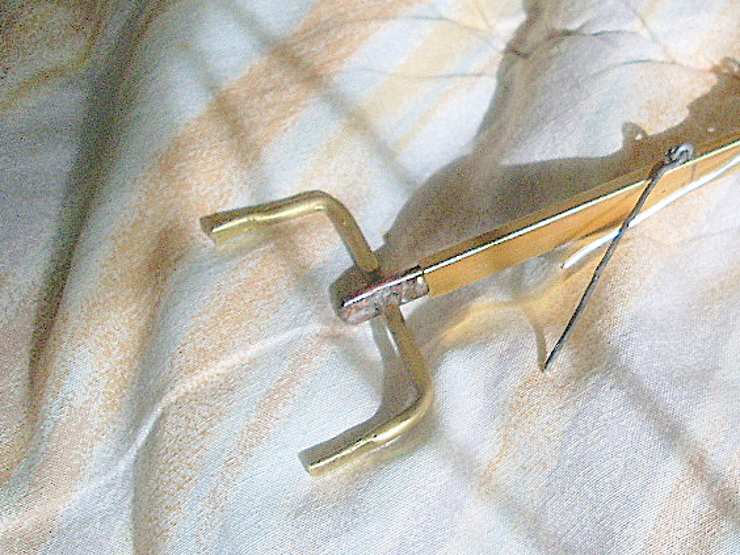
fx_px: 1475
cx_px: 655
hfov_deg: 27.2
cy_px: 206
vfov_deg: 21.3
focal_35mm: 69
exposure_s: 1/60
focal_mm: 6.3
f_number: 7.7
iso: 80
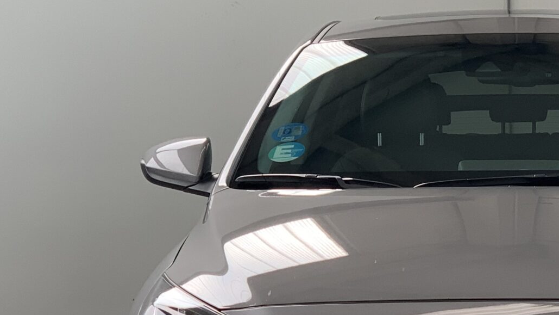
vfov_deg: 8.6
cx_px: 521
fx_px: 2090
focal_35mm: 141
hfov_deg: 15.0
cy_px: 312
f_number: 2.4
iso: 40
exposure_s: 1/122
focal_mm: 6
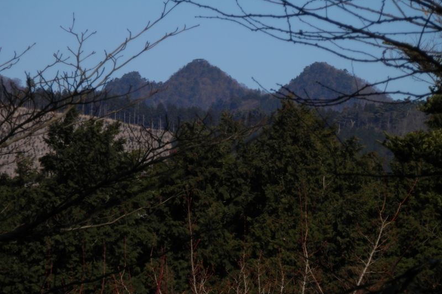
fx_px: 5635
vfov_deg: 3.0
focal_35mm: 459
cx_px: 221
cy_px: 155
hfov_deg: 4.5
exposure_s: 1/640
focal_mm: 78.6
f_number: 6.9
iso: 80
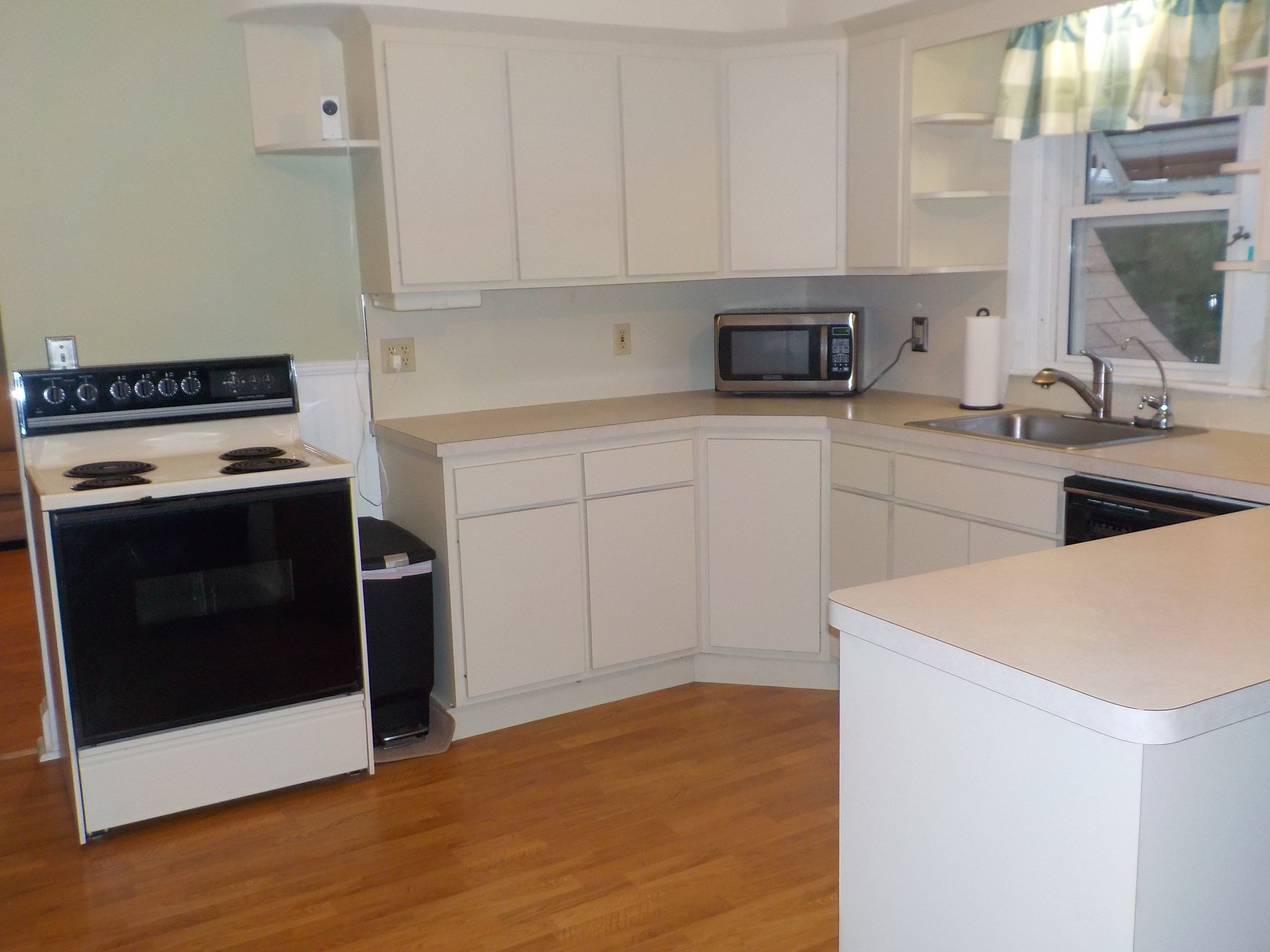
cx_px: 635
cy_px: 476
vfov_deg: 46.8
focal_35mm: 30
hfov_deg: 60.0
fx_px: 1101
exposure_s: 1/30
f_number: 3.3
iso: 220
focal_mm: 4.1
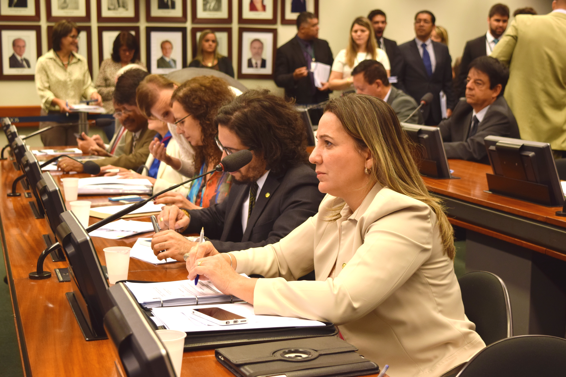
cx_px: 283
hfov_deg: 33.4
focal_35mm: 60
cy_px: 188
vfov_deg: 22.6
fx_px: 943
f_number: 5.6
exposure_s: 1/125
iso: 400
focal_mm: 40
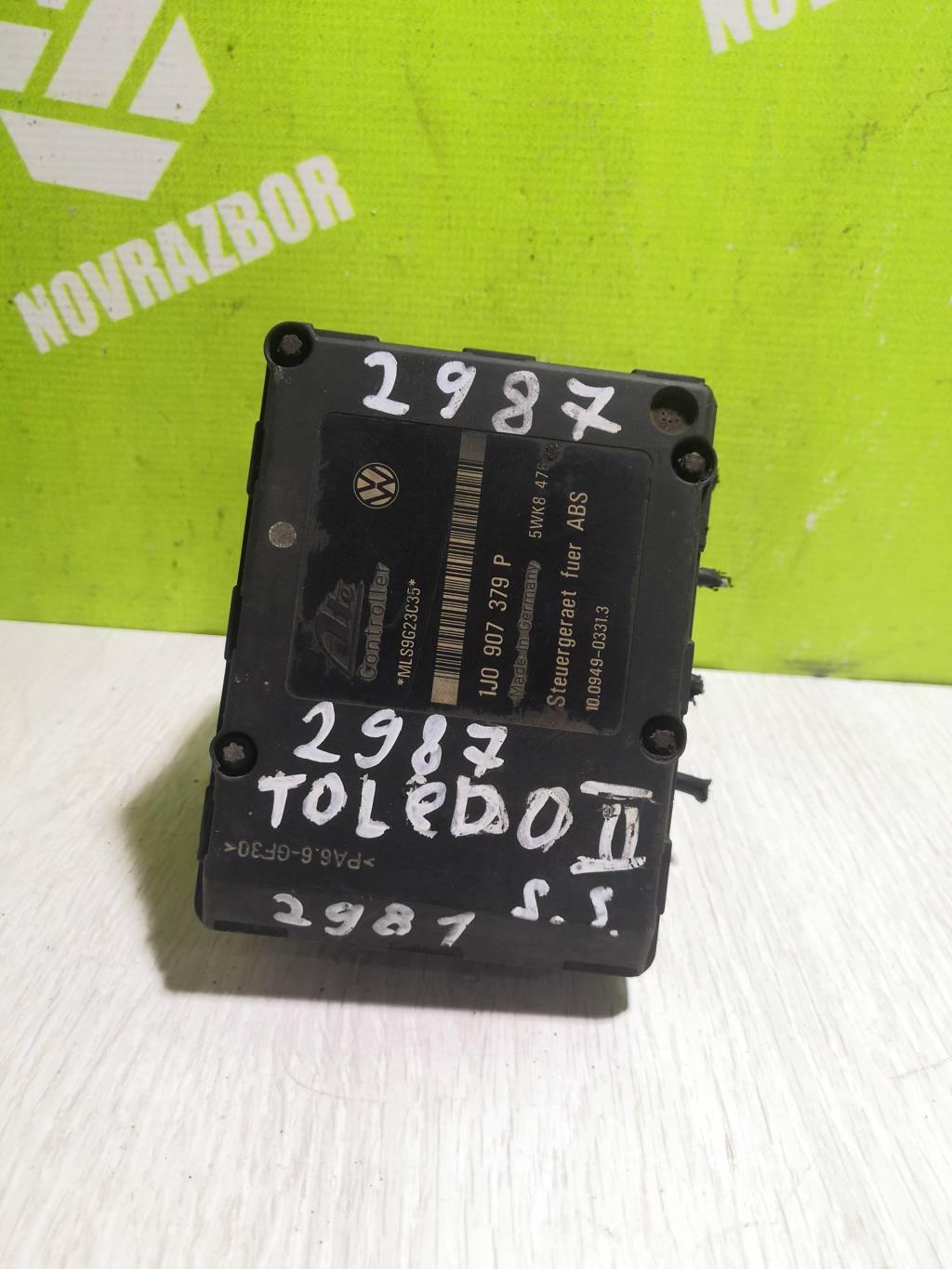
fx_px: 990
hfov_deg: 51.4
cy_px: 634
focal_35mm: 27
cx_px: 476
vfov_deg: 65.3
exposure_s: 1/50
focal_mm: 3.95
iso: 100
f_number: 1.8
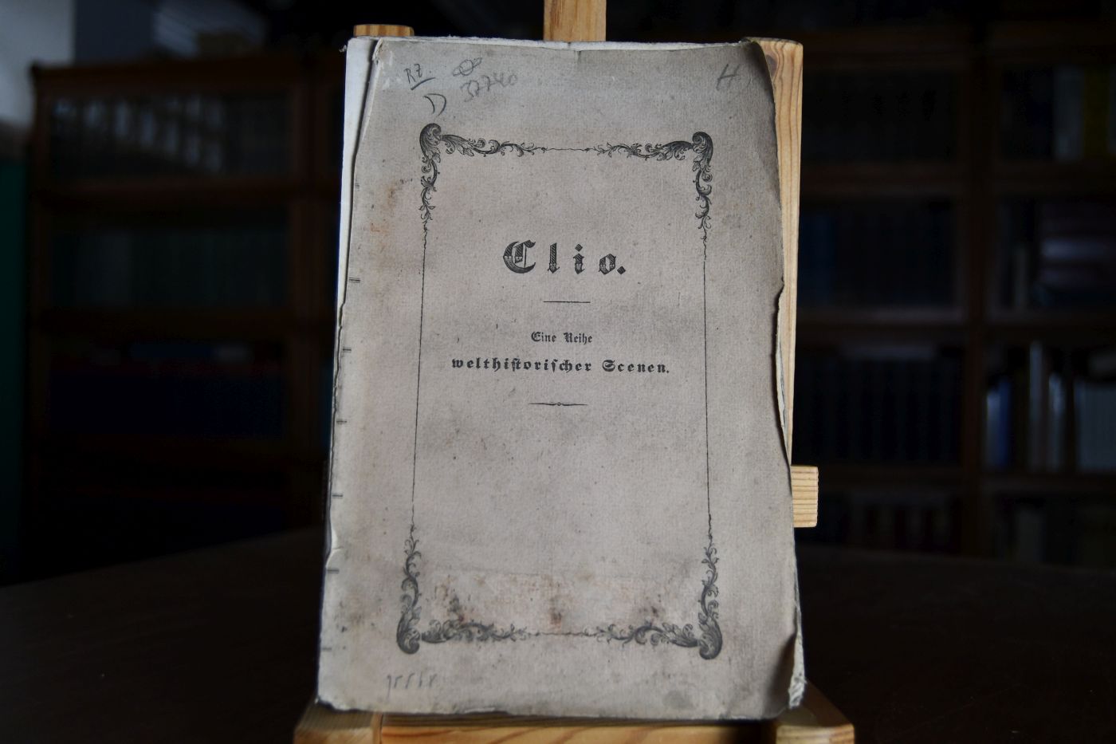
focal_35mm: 36
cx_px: 558
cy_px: 372
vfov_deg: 36.9
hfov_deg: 53.1
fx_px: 1116
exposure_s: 1/125
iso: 900
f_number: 3.8
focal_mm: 24
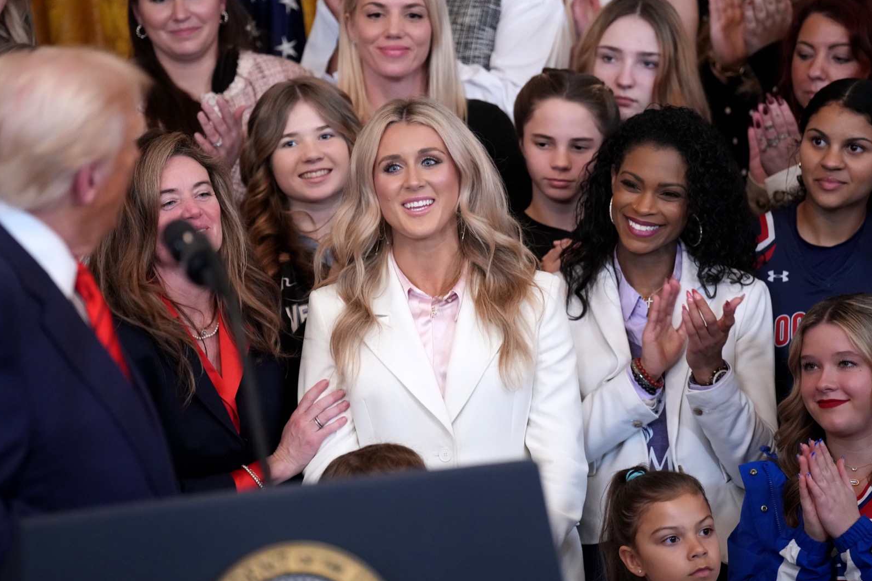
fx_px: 5134
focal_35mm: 212
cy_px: 275
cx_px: 404
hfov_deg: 9.7
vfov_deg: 6.5
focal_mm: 168
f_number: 2.8
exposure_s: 1/250
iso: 4000
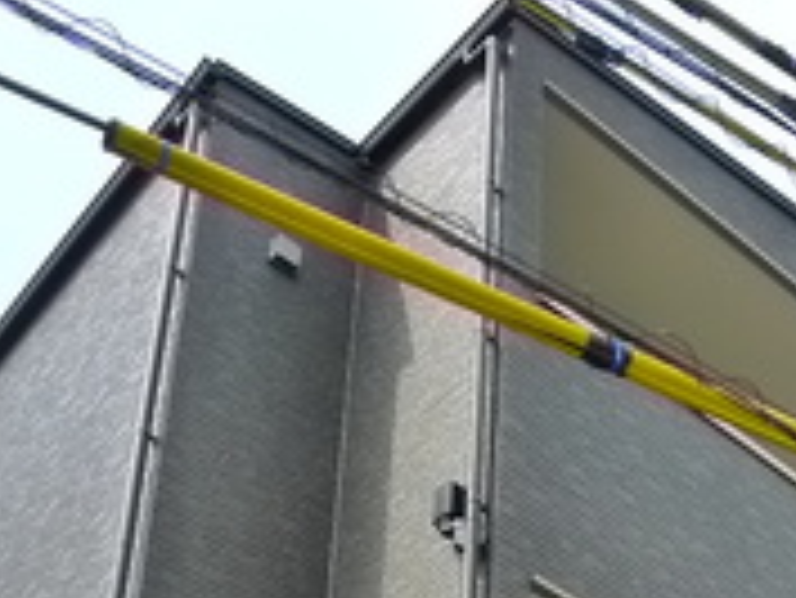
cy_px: 1068
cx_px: 297
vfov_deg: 13.9
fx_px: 2186
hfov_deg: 20.6
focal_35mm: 95
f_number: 4
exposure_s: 1/500
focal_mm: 5.1
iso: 400
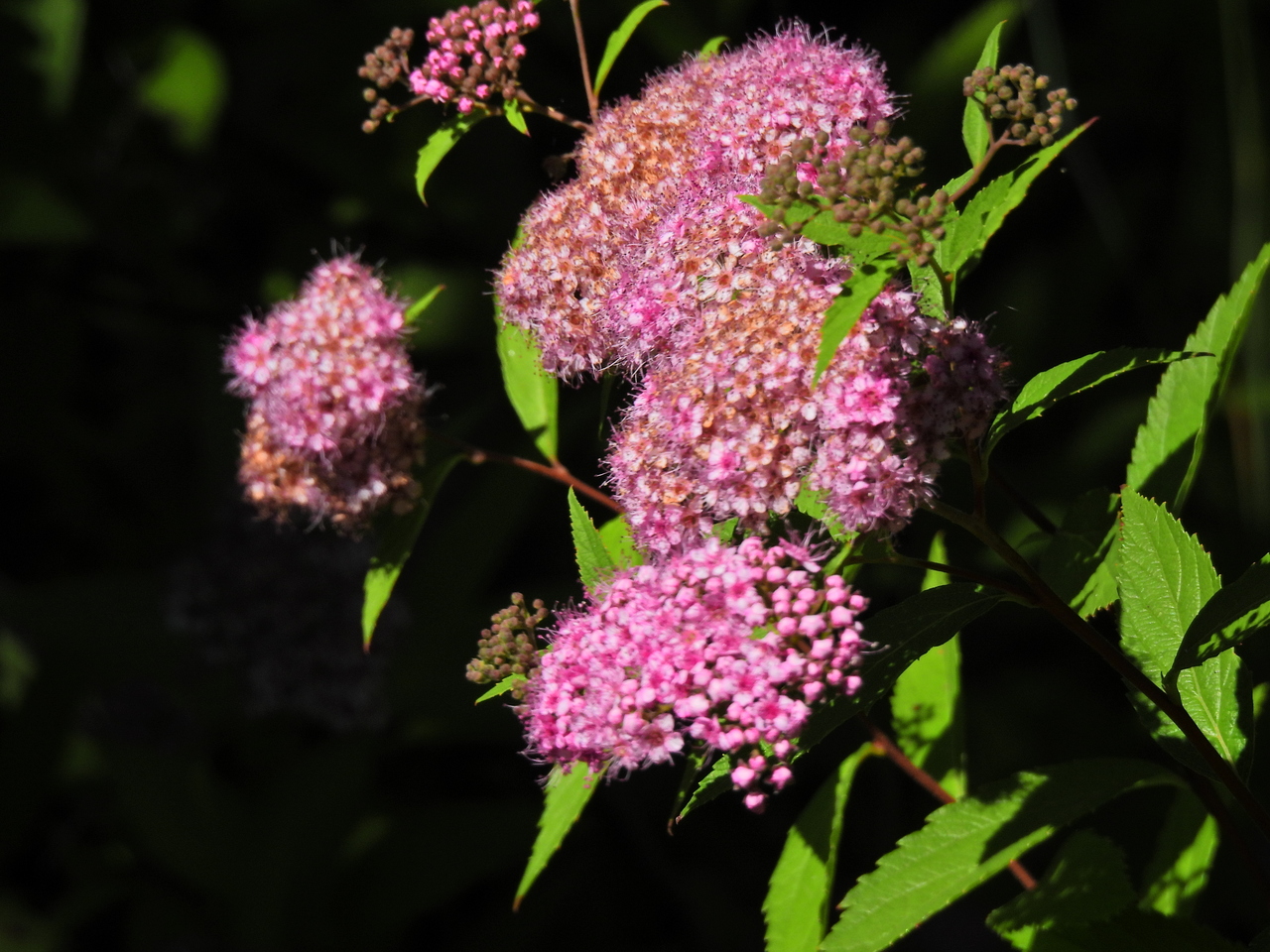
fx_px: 29351
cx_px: 635
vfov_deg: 1.9
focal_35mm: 800
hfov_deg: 2.5
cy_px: 476
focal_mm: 143
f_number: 5.6
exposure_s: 1/1000
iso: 100
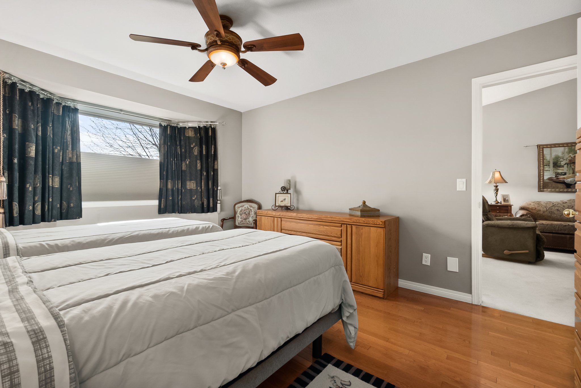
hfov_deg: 100.4
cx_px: 290
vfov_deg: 77.4
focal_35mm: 15
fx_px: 242
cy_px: 194
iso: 100
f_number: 8
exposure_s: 1/2.5
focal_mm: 10
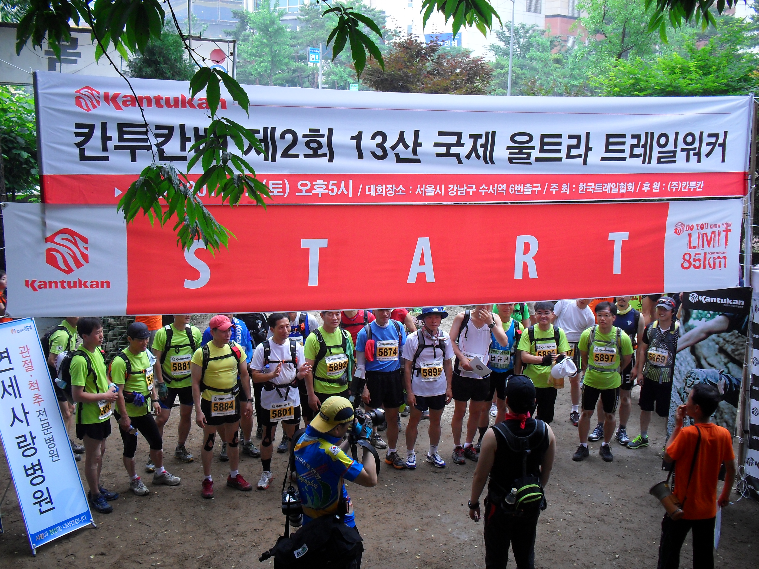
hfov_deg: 49.0
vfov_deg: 37.7
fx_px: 833
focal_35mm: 38
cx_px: 380
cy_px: 284
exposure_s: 1/60
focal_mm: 6.3
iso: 80
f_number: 2.8
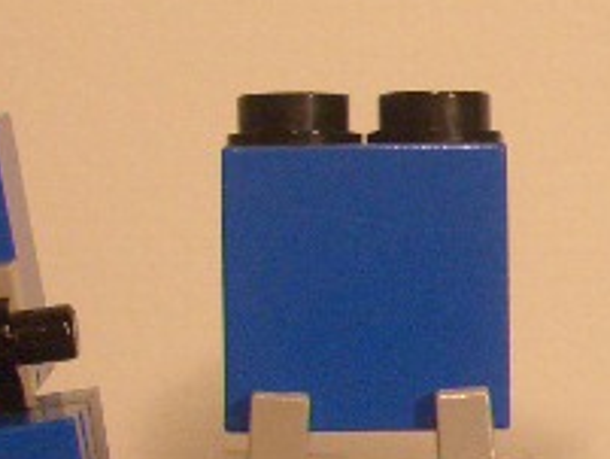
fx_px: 3474
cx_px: 349
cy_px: 471
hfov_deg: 10.0
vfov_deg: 7.5
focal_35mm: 197
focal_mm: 10.2
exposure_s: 1/100
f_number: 3.5
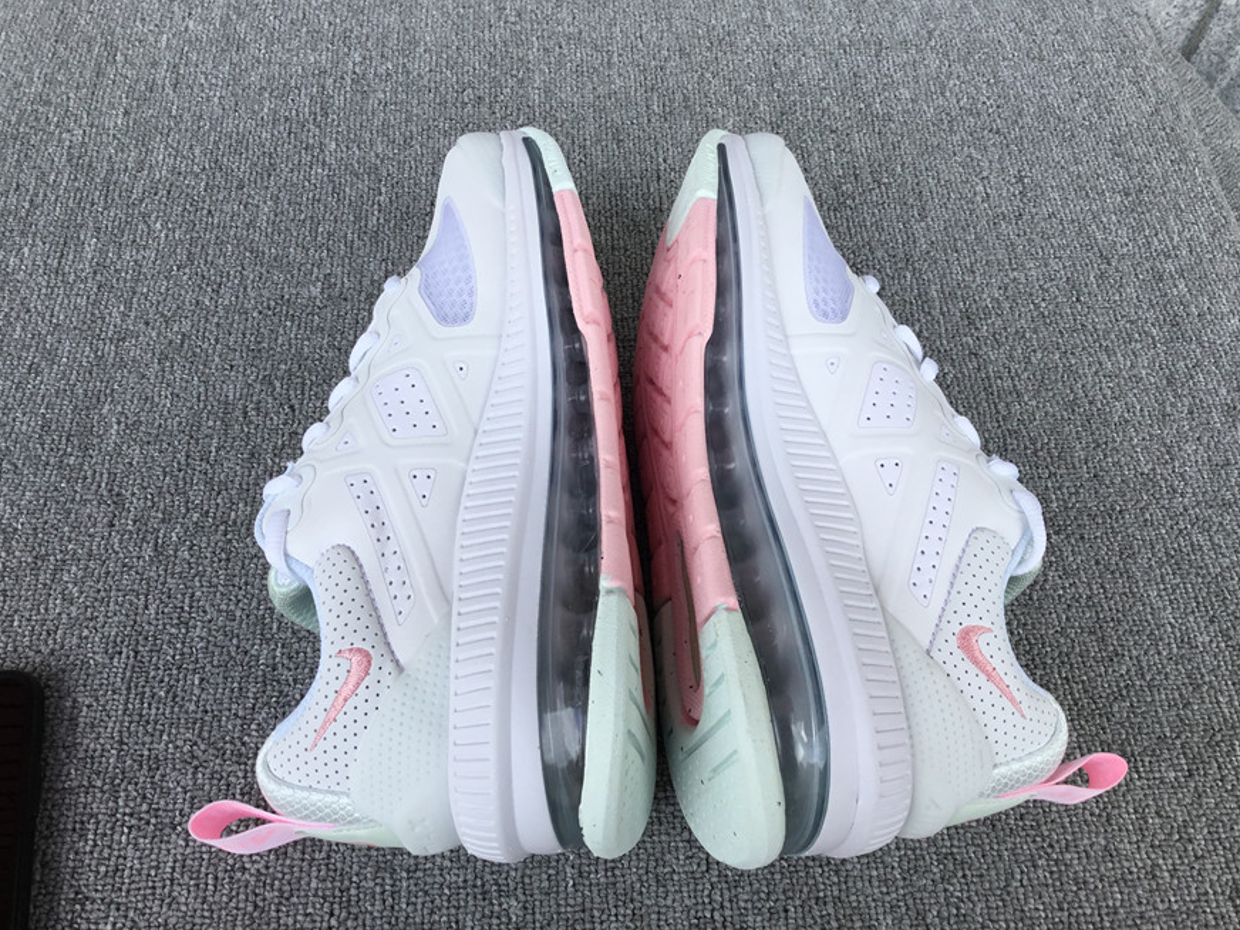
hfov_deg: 56.8
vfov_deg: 44.2
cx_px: 624
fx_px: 1146
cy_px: 459
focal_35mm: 32
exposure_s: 1/307
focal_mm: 3.3
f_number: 2.4
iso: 25
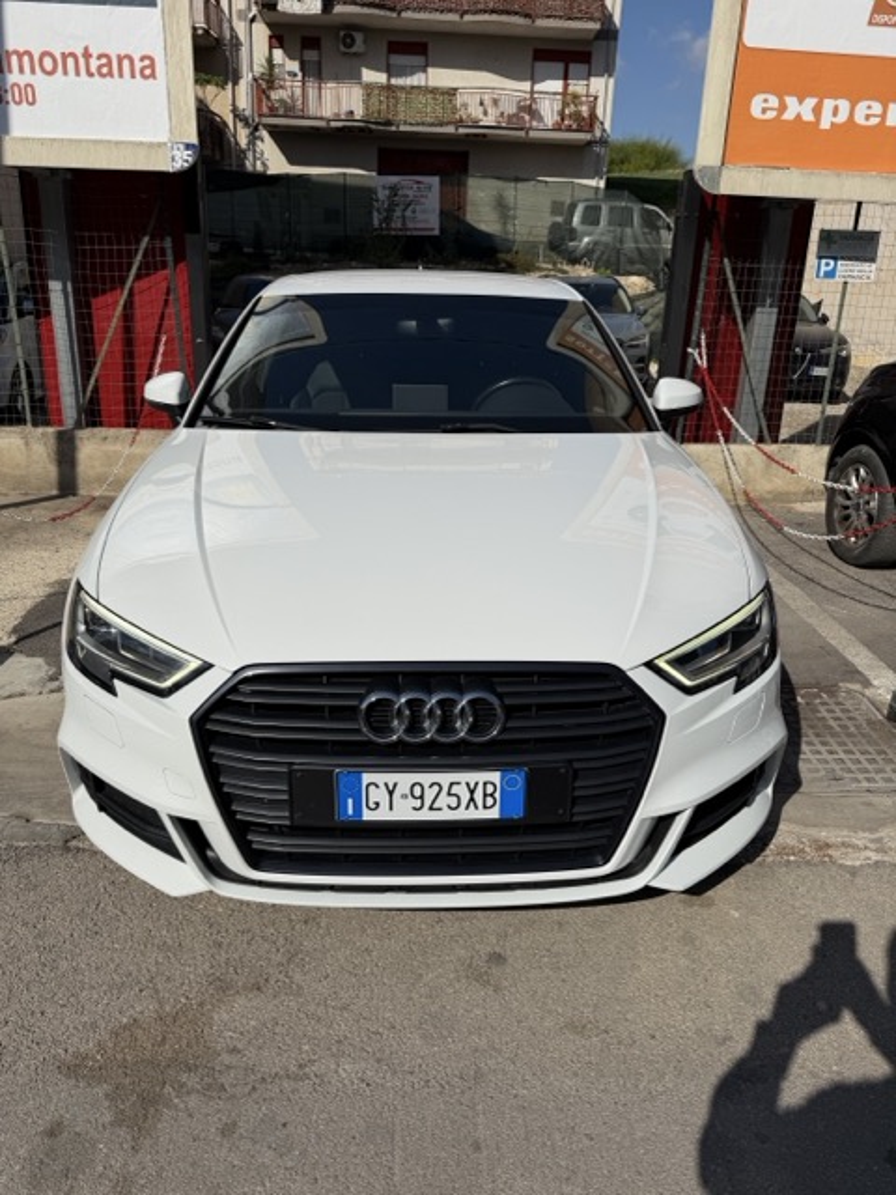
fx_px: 828
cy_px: 598
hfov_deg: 56.8
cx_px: 448
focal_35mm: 24
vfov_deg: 71.6
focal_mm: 6.76
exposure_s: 1/11905
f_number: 1.78
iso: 80
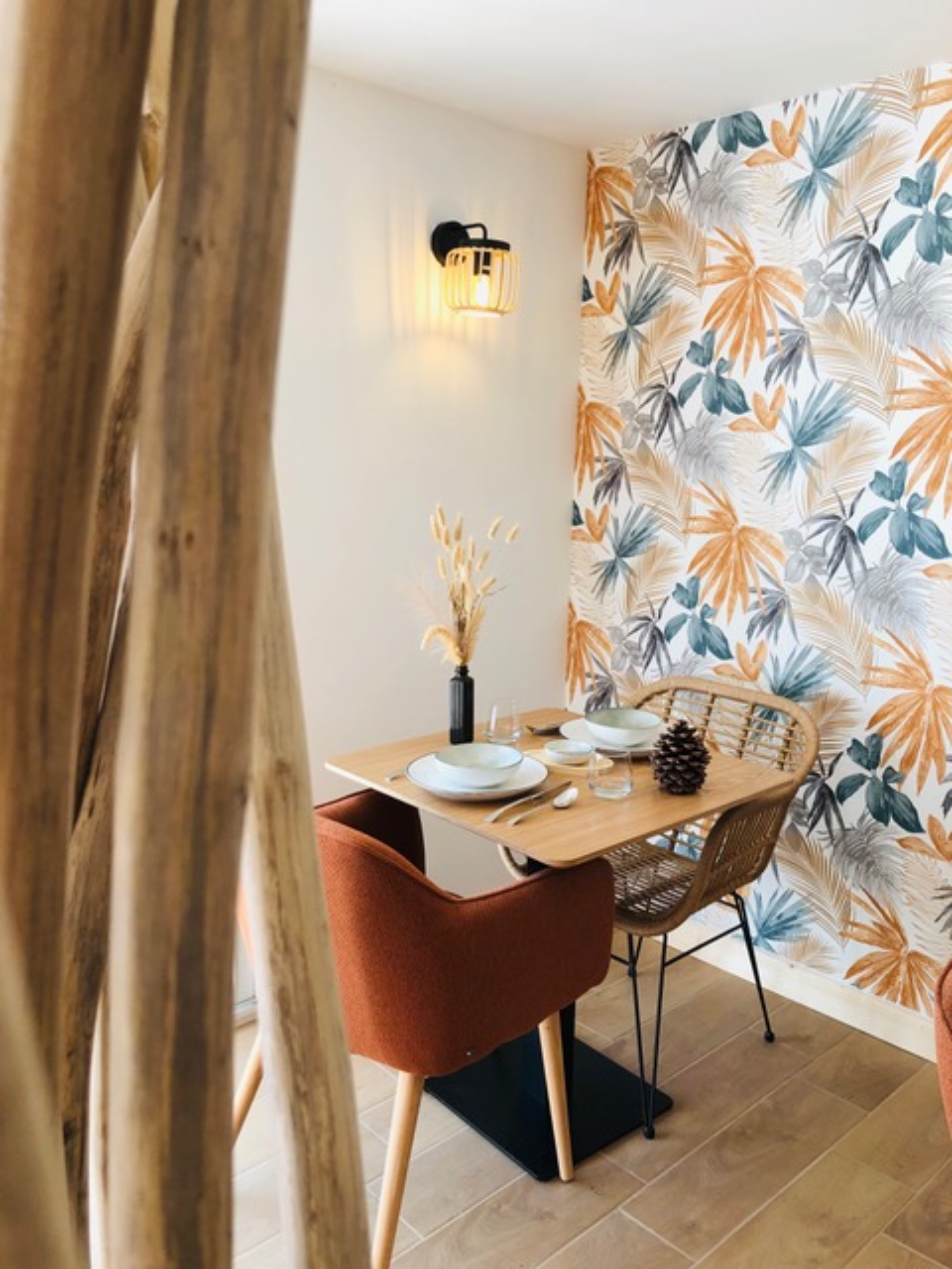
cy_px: 634
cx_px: 476
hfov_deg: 49.7
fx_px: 1027
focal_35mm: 28
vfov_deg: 63.4
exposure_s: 1/120
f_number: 1.8
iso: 32
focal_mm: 3.99
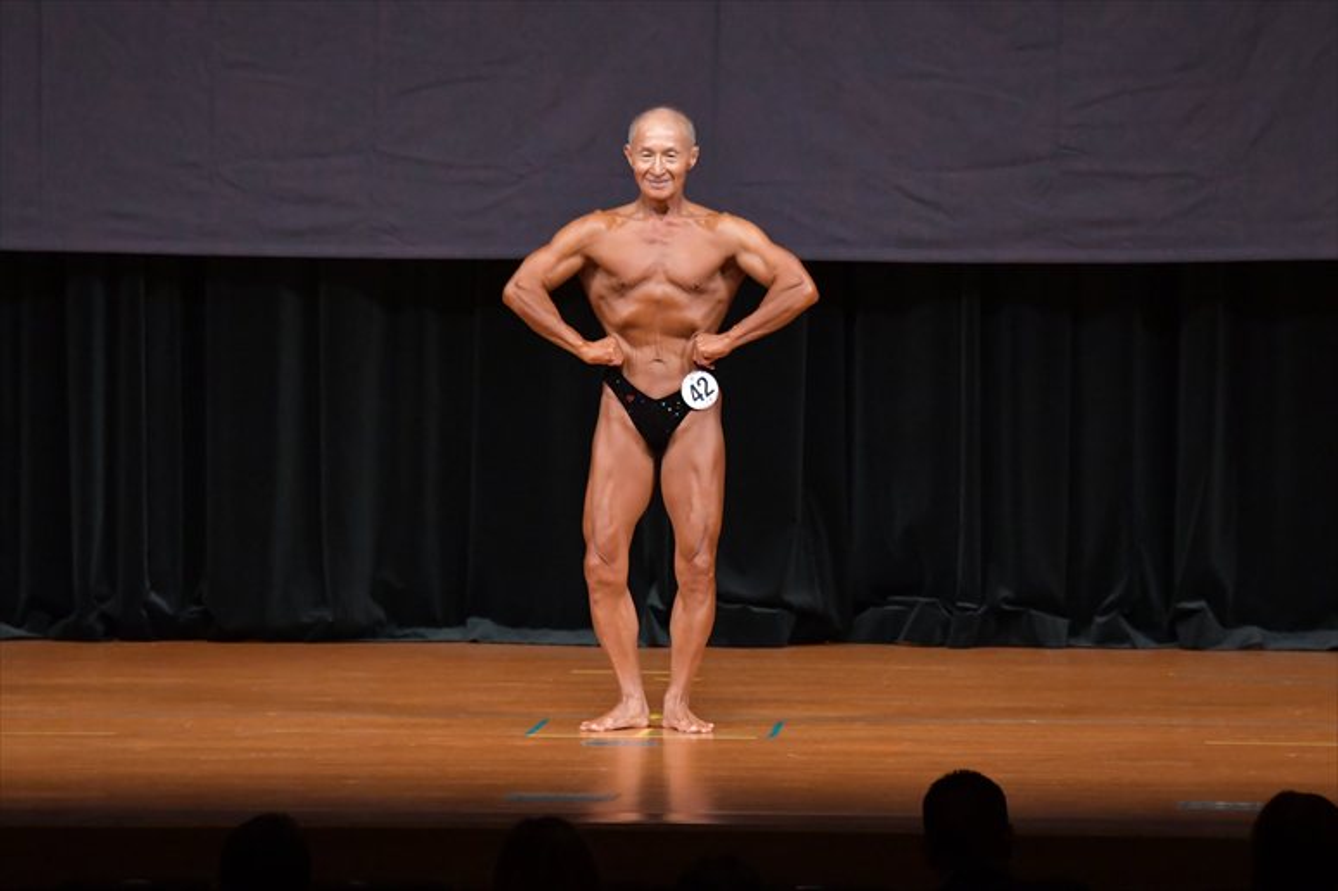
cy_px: 446
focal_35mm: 255
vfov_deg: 5.4
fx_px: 9473
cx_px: 669
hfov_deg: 8.1
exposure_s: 1/400
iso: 5000
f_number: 5.6
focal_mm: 170
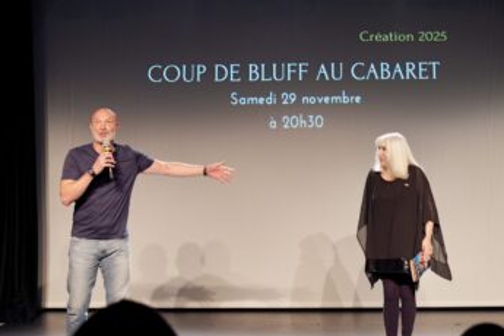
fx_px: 910
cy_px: 194
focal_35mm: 65
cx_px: 275
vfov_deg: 20.9
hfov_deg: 30.9
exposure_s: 1/60
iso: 3200
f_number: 5.5
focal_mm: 56
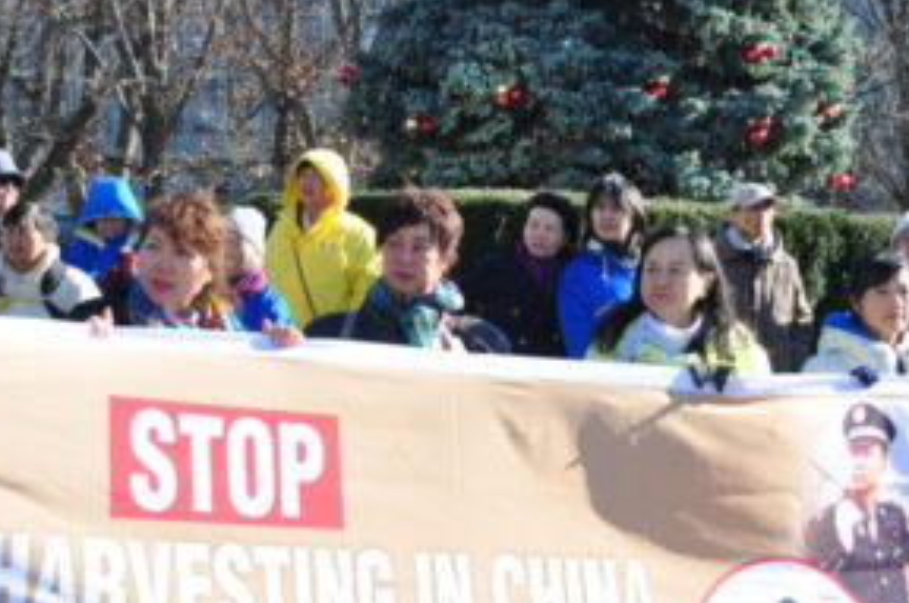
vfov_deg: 13.6
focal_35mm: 100
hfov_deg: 20.4
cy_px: 341
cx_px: 451
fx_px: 2521
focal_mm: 32
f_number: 6.3
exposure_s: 1/800
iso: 500
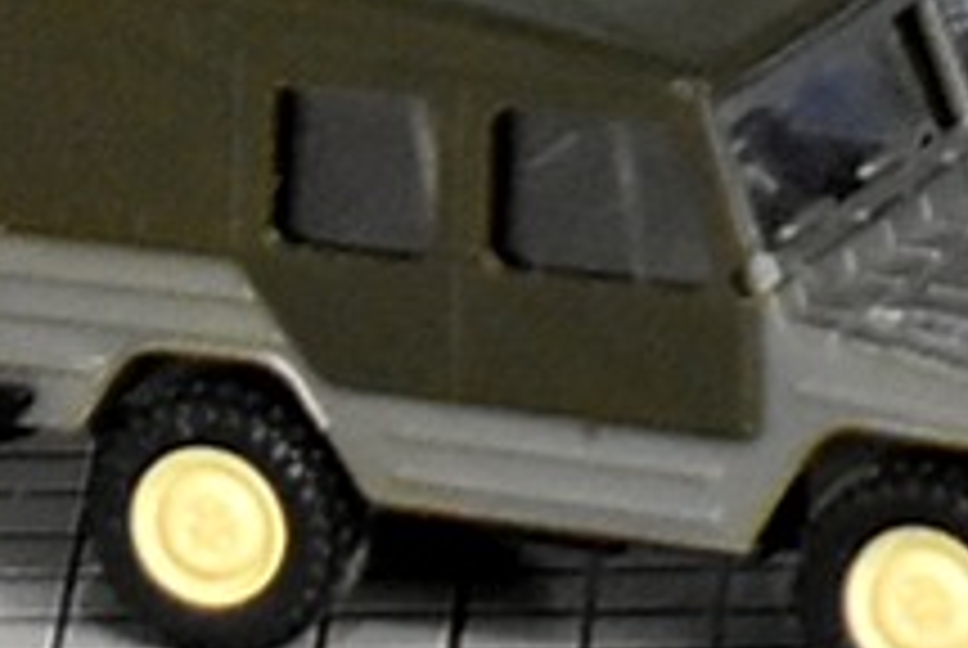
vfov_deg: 4.9
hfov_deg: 7.1
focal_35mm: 282
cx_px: 1625
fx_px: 7595
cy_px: -117
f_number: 5
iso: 2800
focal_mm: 45
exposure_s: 1/125
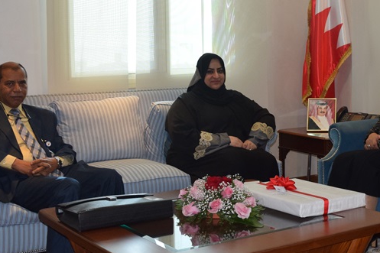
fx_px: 717
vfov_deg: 20.0
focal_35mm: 68
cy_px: 90
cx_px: 321
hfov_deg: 28.8
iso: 800
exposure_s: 1/125
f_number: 5.6
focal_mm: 22
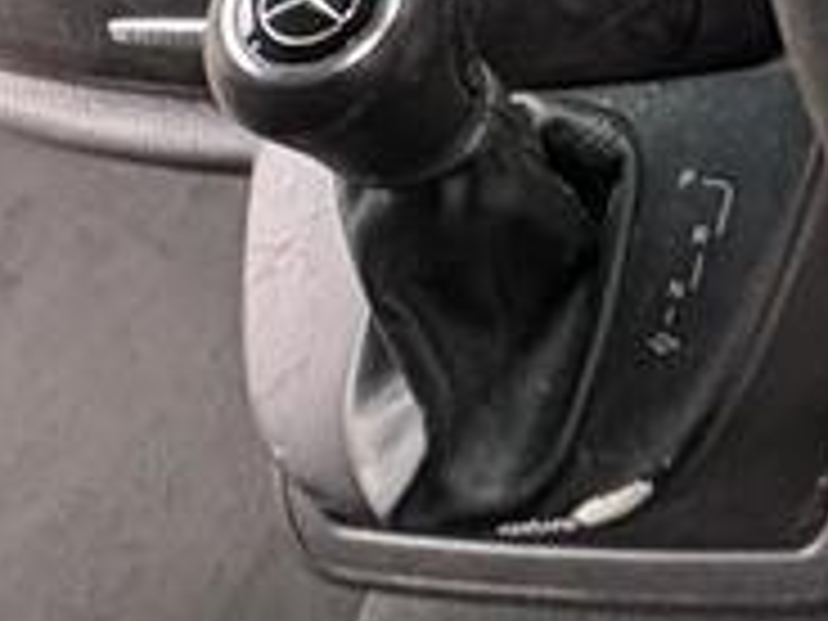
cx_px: 1498
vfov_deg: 17.2
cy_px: -531
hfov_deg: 20.3
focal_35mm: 68
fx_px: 1627
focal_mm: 2.22
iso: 200
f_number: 2.2
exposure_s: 1/99
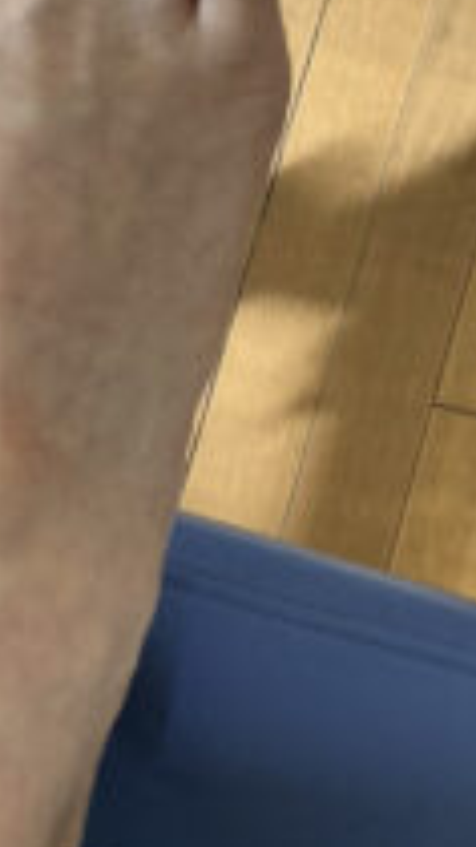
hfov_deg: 18.7
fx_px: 1437
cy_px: 403
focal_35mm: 64
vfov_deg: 32.8
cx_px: 109
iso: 80
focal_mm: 3
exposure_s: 1/50
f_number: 1.8
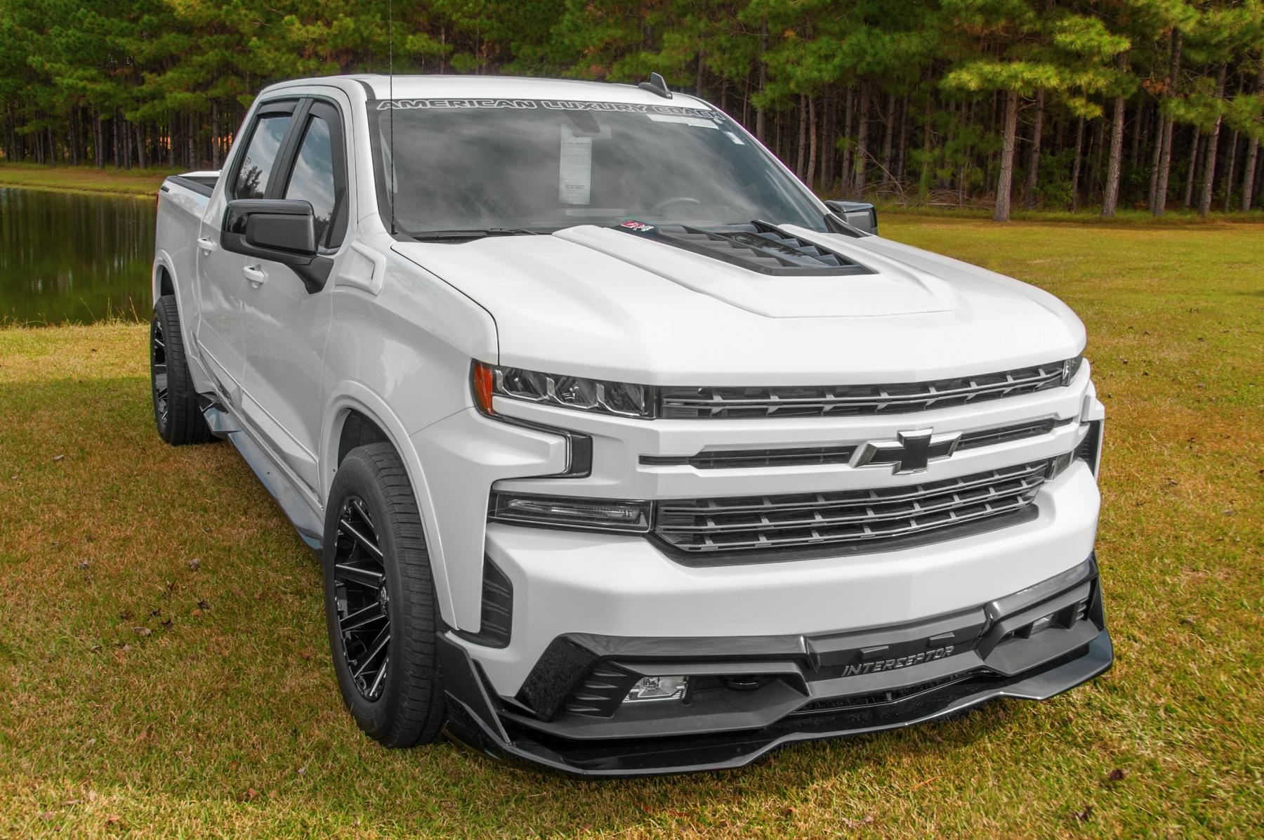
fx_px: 1052
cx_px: 632
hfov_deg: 62.0
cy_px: 420
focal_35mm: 30
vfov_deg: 43.5
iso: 320
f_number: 8
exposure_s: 1/250
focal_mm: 20
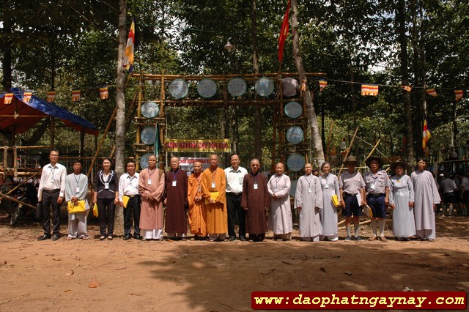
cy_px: 156
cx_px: 234
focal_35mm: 33
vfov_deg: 39.9
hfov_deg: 57.2
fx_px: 430
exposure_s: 1/320
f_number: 9
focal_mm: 22
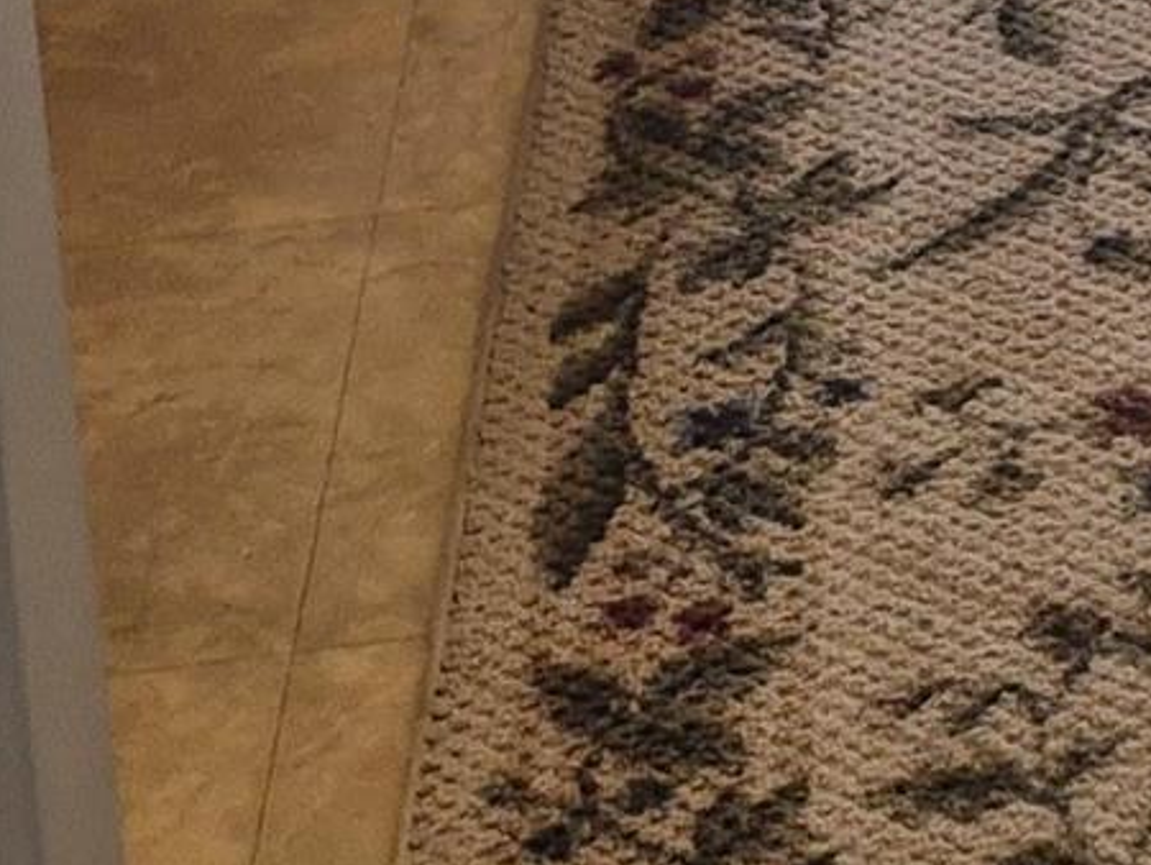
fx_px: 5223
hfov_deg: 11.9
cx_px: 1831
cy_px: -1464
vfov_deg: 8.4
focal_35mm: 157
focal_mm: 5.4
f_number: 1.8
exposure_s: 1/120
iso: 320
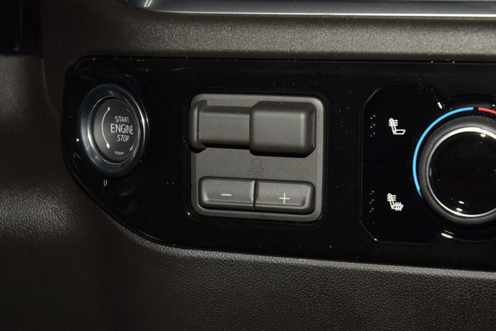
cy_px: 166
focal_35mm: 105
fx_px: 1447
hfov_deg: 19.5
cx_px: 248
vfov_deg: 13.0
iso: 100
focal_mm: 70
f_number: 8
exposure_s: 1/125
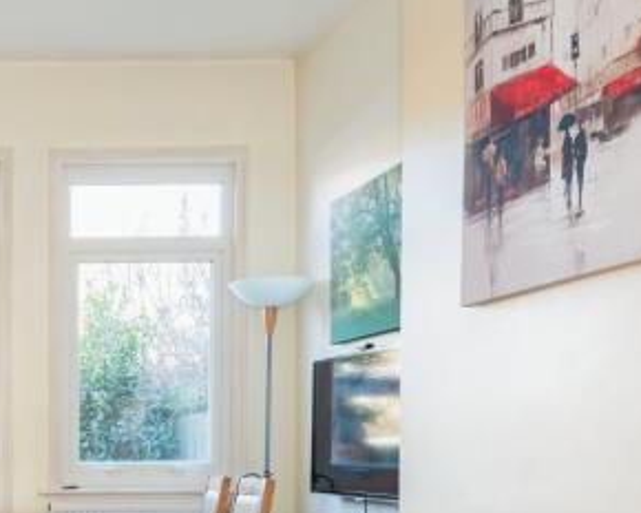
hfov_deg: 31.2
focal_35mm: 53
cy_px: 436
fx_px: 1005
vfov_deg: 27.8
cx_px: -73
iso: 200
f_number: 8
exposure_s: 1/8
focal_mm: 16
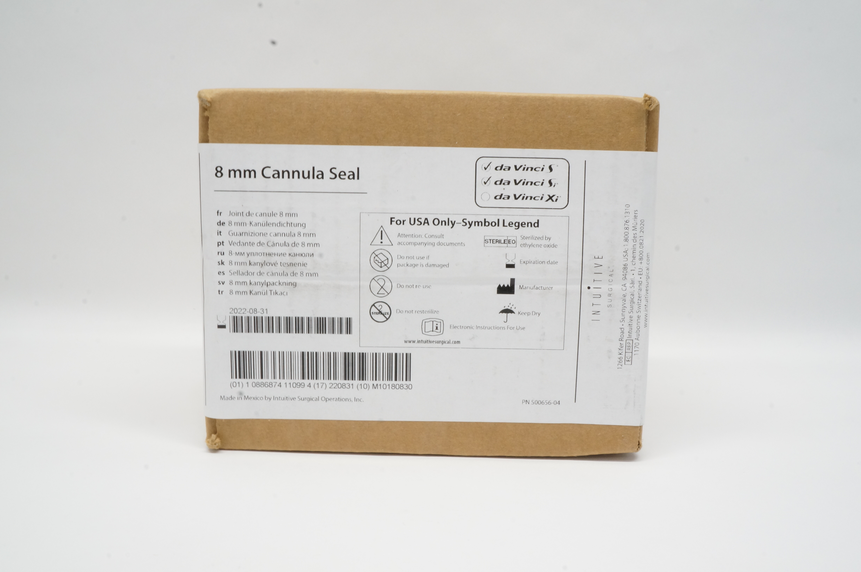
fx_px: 824
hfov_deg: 55.2
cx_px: 430
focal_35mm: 34
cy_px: 286
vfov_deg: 38.3
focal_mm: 23
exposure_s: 1/5
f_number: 25
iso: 800
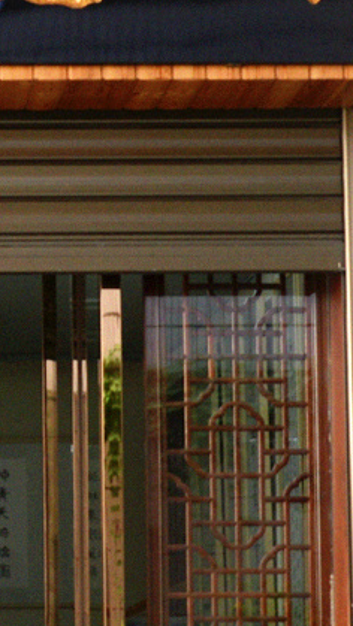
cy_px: 494
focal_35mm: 135
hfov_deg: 8.8
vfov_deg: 15.8
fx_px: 2244
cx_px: -160
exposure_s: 1/40
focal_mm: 18
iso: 100
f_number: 3.5
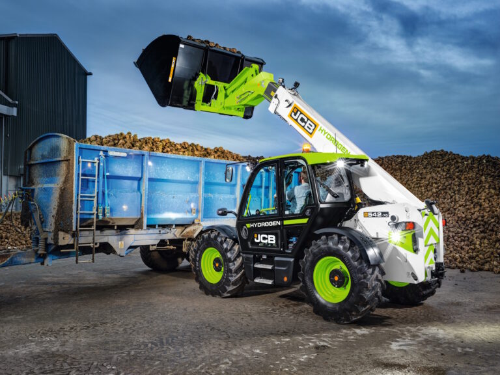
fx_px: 462
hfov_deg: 56.8
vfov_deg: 44.2
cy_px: 188
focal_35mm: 32
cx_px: 250
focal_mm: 50
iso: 100
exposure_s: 1
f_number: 14
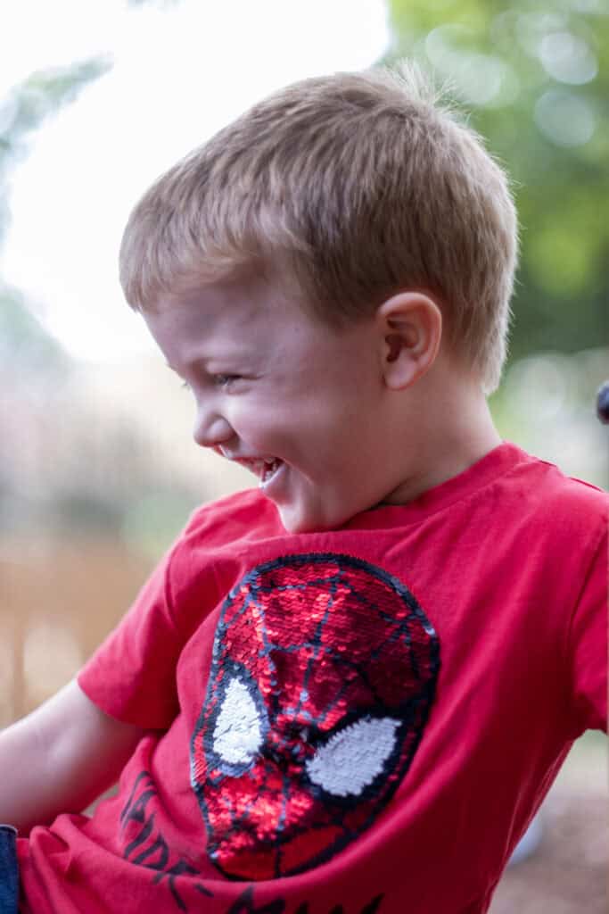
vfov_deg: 24.2
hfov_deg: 16.3
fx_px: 2131
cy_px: 457
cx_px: 304
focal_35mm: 84
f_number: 1.4
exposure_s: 1/640
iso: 320
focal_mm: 56
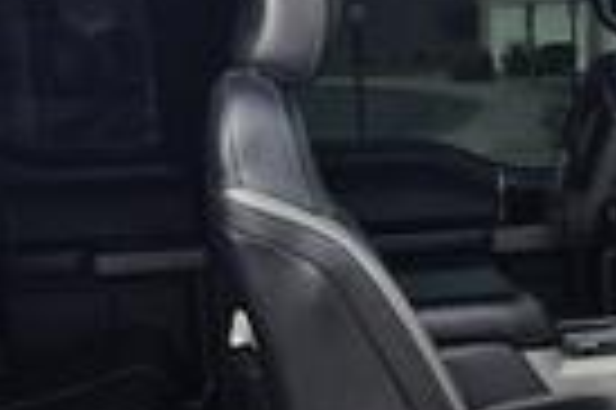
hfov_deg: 22.9
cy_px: 387
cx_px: 472
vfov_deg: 15.3
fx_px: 1504
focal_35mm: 88
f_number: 1.8
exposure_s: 1/707
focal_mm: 5.4
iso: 25
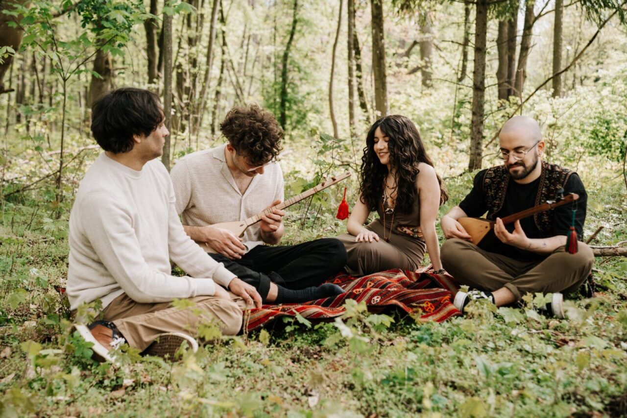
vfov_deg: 25.1
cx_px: 314
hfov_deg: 36.9
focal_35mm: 54
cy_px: 209
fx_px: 940
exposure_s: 1/125
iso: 100
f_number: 3.5
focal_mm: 54
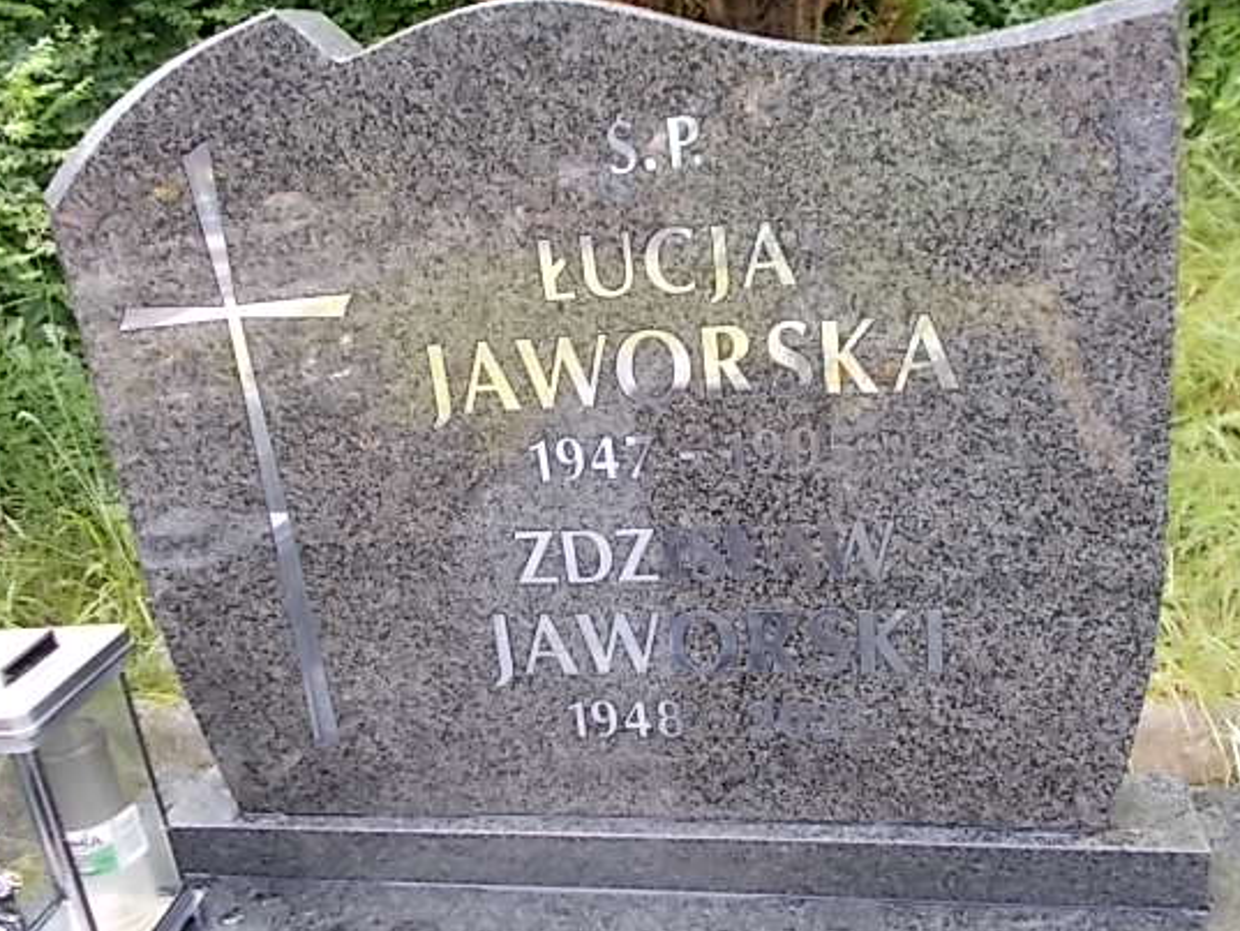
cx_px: 709
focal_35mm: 31
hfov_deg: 58.1
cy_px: 469
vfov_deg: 45.5
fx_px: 1111
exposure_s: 1/60
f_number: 3.2
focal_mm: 4.6
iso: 80
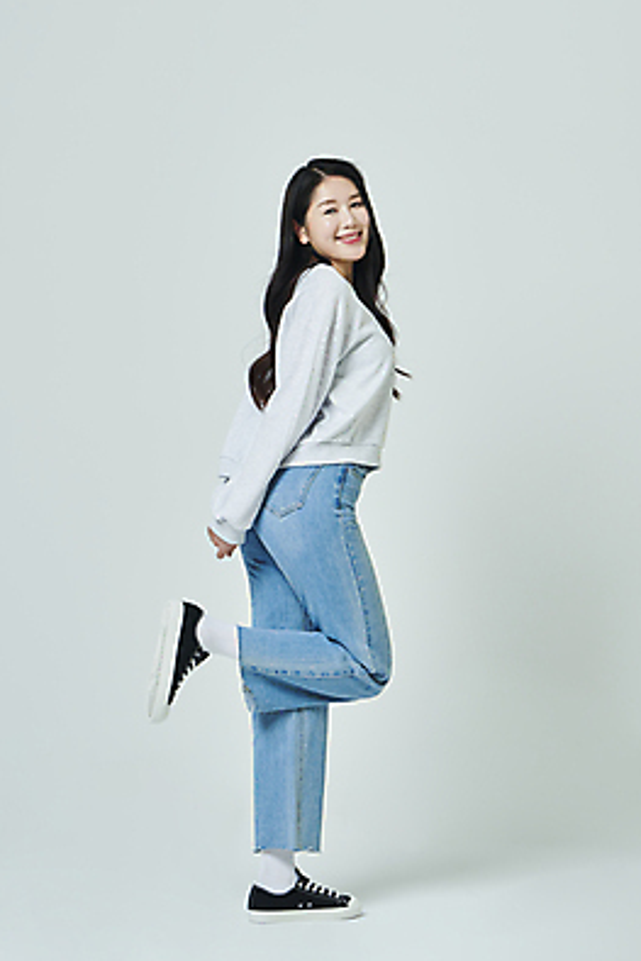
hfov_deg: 19.2
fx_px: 1894
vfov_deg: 28.4
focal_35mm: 71
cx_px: 320
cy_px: 478
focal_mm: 70
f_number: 11
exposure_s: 1/125
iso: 100
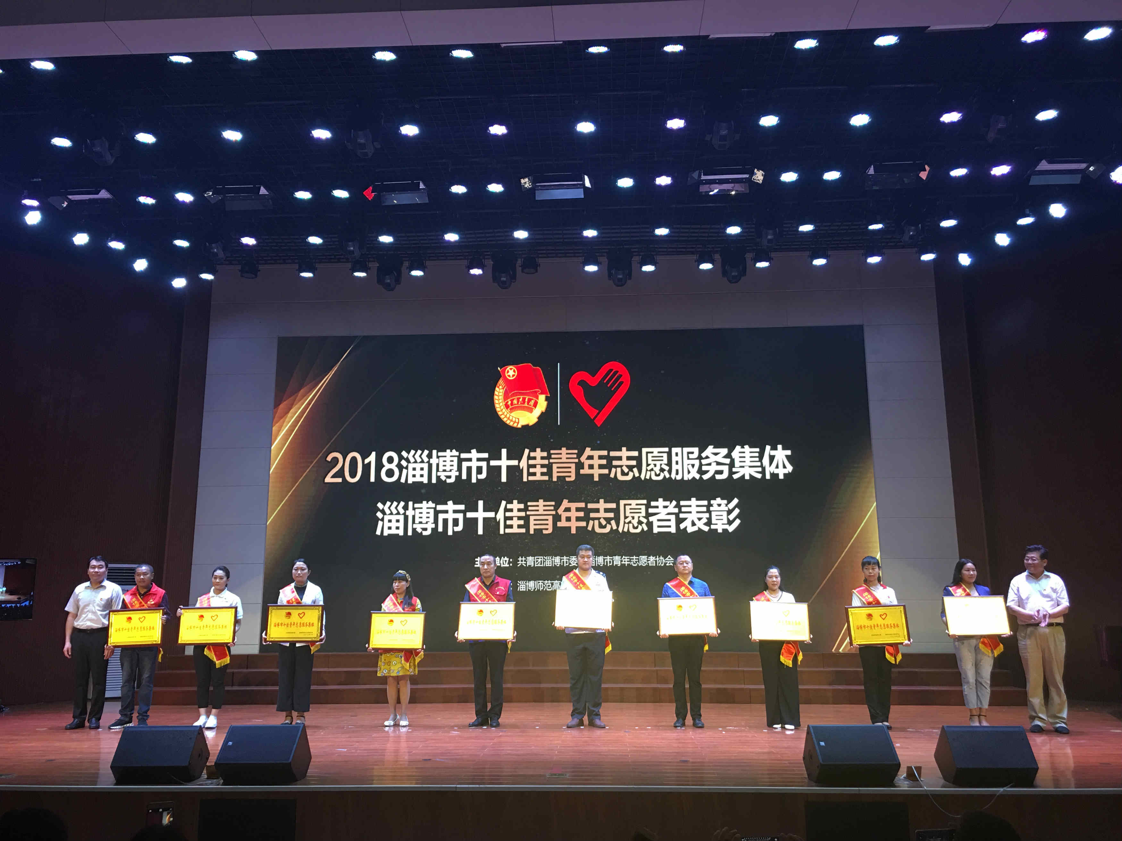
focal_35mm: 29
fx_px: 940
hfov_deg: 61.7
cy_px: 420
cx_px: 561
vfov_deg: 48.2
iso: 50
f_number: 2.2
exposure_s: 1/33
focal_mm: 4.15
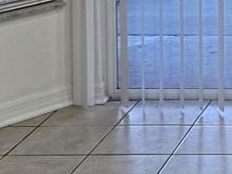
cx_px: 460
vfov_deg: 8.9
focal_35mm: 159
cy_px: -157
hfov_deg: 11.3
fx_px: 1067
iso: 200
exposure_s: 1/120
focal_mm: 5.4
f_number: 1.8
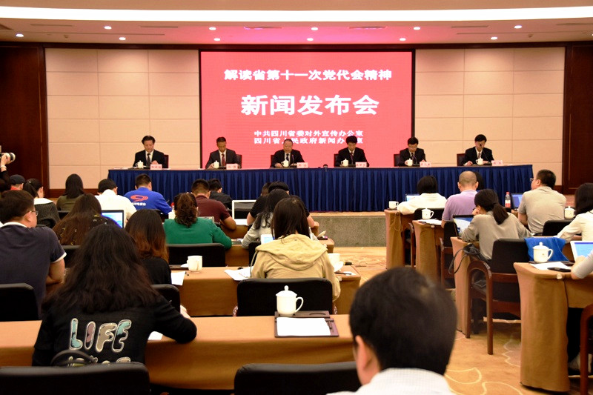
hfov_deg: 41.1
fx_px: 790
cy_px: 198
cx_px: 296
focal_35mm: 48
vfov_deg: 28.1
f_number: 4.2
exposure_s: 1/50
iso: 1250
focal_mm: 32
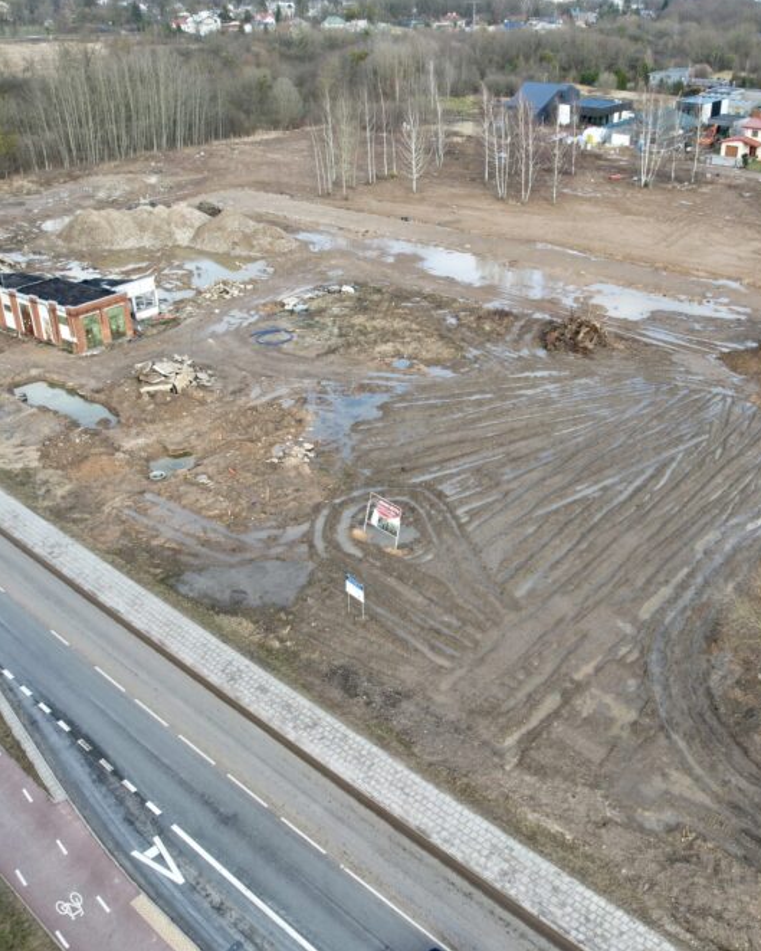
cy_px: 477
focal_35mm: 32
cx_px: 459
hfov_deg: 45.5
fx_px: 901
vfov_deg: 55.7
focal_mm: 8.38
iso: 100
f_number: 2.8
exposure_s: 1/320
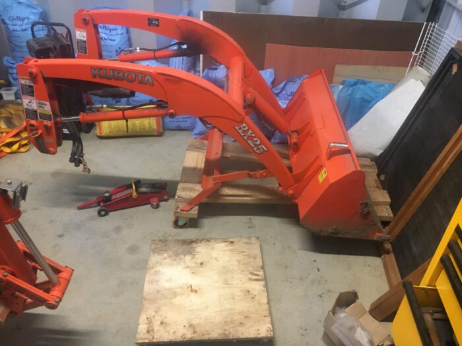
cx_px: 231
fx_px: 387
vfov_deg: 48.2
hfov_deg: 61.7
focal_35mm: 29
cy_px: 173
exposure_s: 1/24
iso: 200
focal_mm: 4.15
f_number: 2.2
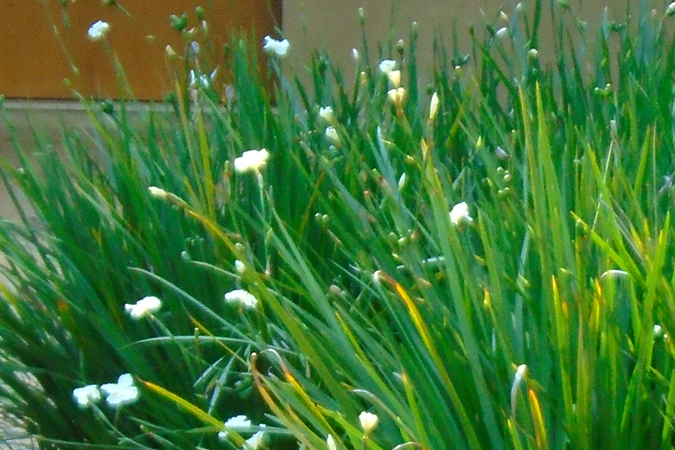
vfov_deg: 5.1
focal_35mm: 270
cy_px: 360
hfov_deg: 7.5
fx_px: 5062
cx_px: 870
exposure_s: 1/125
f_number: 6.1
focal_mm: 14
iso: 250
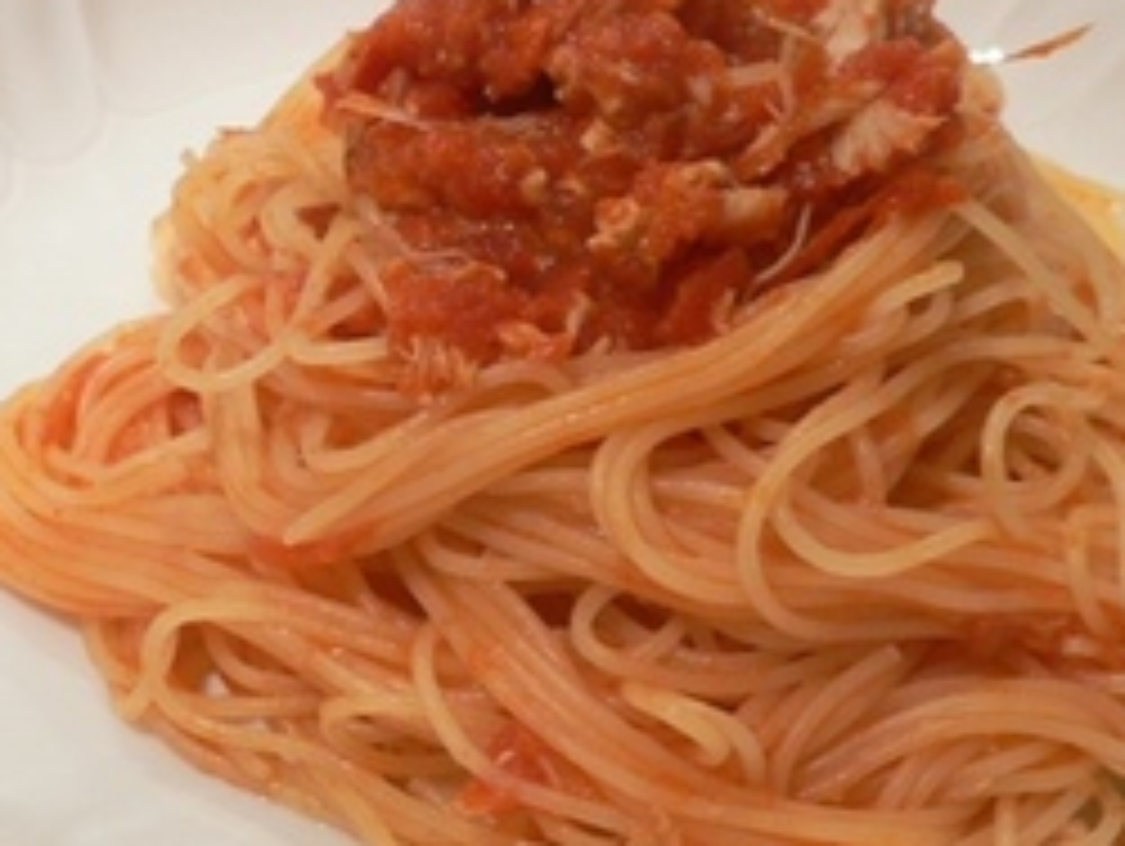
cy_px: 497
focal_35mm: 70
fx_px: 2277
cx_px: 585
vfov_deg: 21.0
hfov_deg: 27.7
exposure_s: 1/20
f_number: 2.8
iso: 100
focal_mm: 5.8
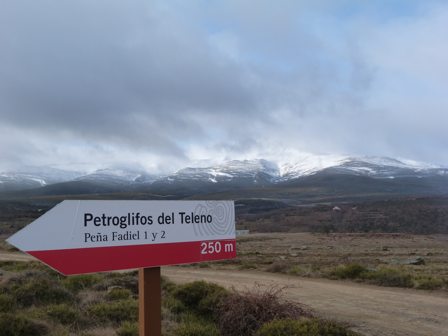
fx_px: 479
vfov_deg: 38.7
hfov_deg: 50.1
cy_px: 168
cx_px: 224
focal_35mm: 37
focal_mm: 6.7
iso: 125
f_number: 5
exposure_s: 1/250
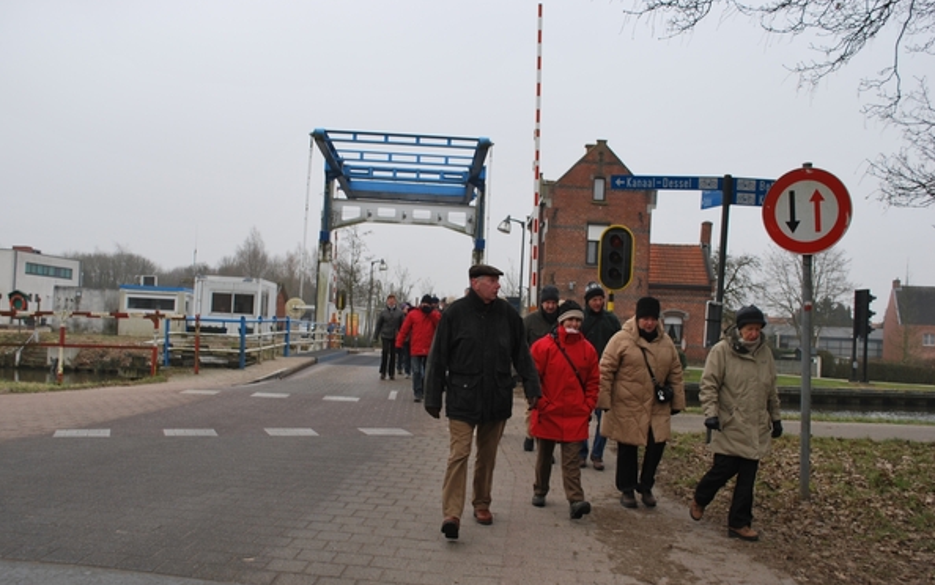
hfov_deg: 56.7
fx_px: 867
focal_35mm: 34
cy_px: 308
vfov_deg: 37.3
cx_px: 466
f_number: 5.6
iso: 140
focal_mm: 22
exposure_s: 1/125
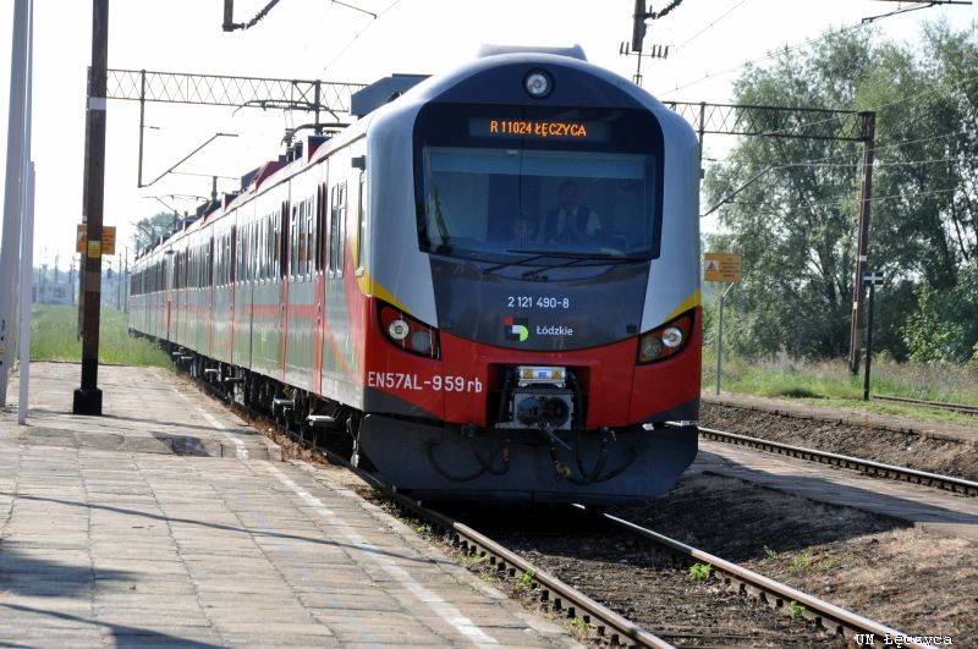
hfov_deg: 14.4
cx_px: 489
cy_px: 324
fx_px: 3866
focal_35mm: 142
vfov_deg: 9.6
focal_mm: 95
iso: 800
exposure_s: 1/1250
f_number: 9
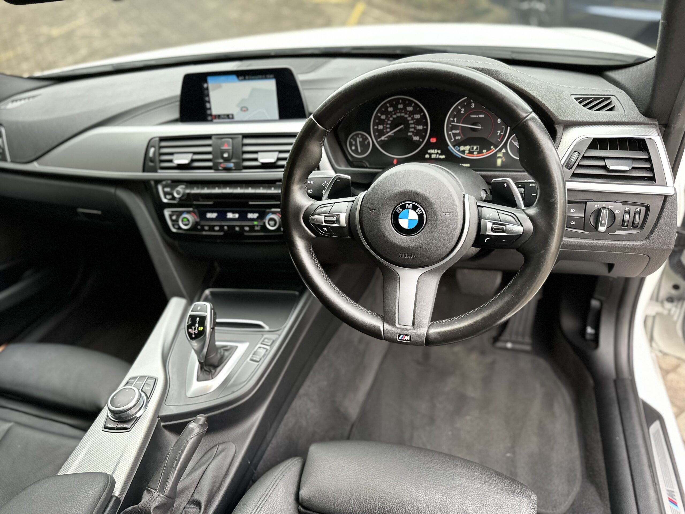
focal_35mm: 24
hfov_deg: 71.6
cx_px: 342
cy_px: 257
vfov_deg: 56.8
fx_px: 475
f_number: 1.78
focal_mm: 6.86
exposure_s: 1/51
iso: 250
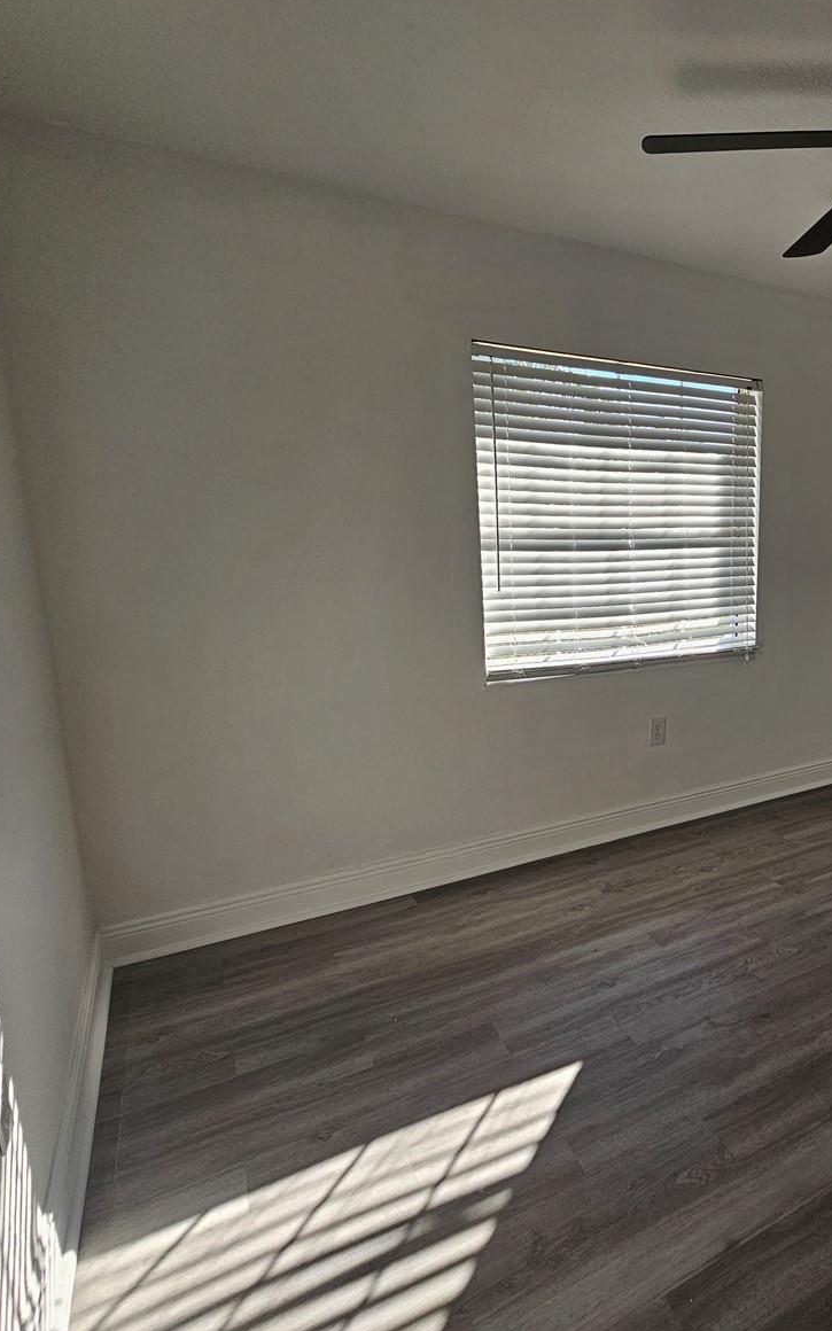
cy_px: 655
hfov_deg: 56.2
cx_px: 701
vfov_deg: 88.0
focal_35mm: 19
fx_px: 689
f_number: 2.2
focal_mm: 2.2
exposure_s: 1/305
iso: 50
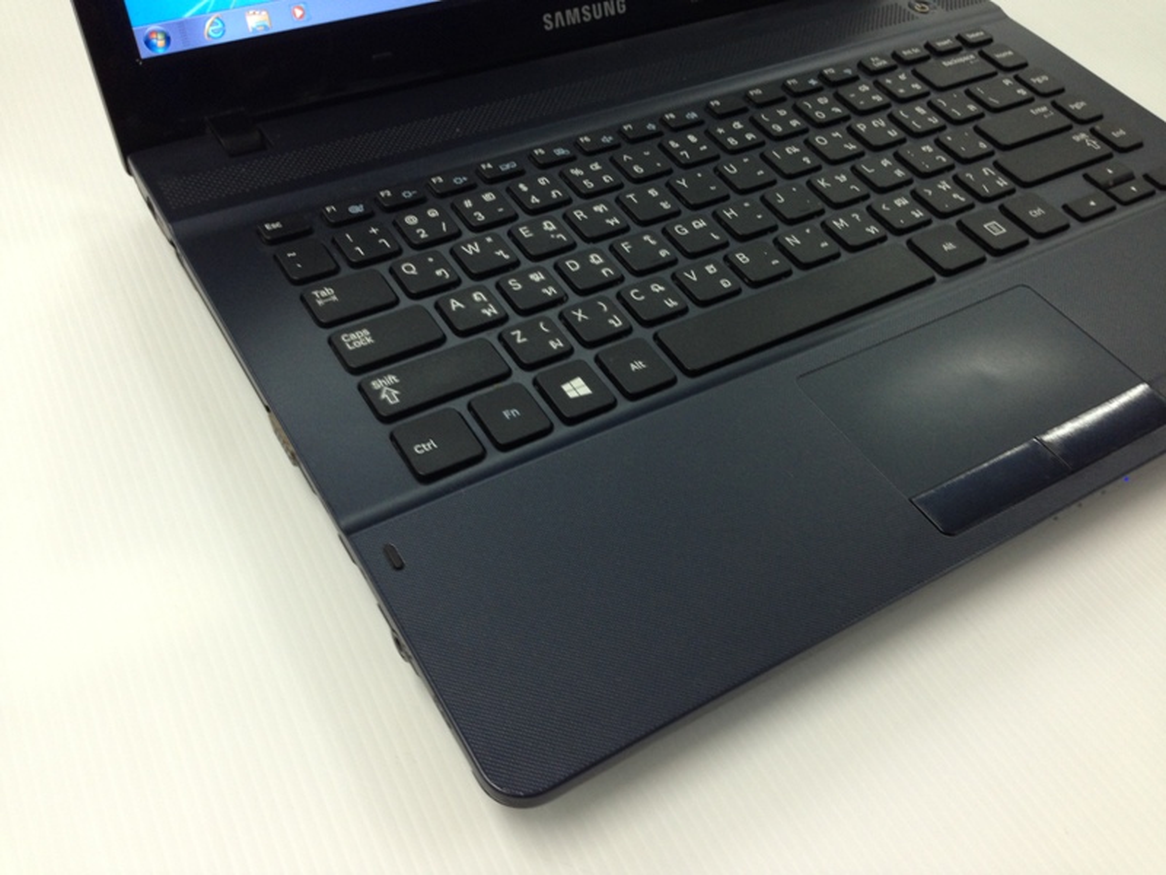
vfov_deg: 42.9
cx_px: 583
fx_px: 1112
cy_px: 438
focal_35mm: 33
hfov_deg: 55.4
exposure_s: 1/20
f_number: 2.4
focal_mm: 4.12
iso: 80
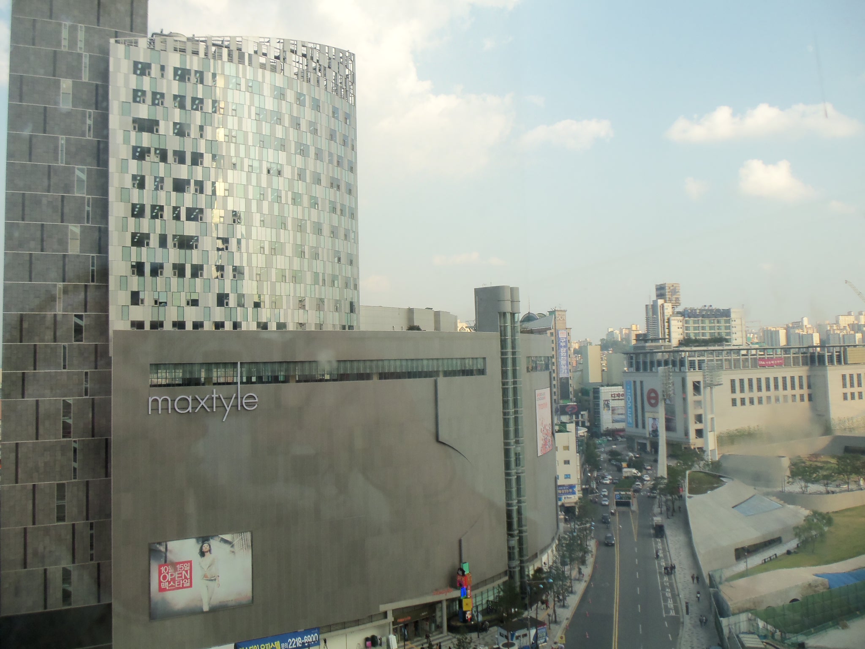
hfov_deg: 61.7
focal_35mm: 29
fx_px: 725
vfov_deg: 48.2
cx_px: 432
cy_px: 324
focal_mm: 5.2
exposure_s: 1/125
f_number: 3.4
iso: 80
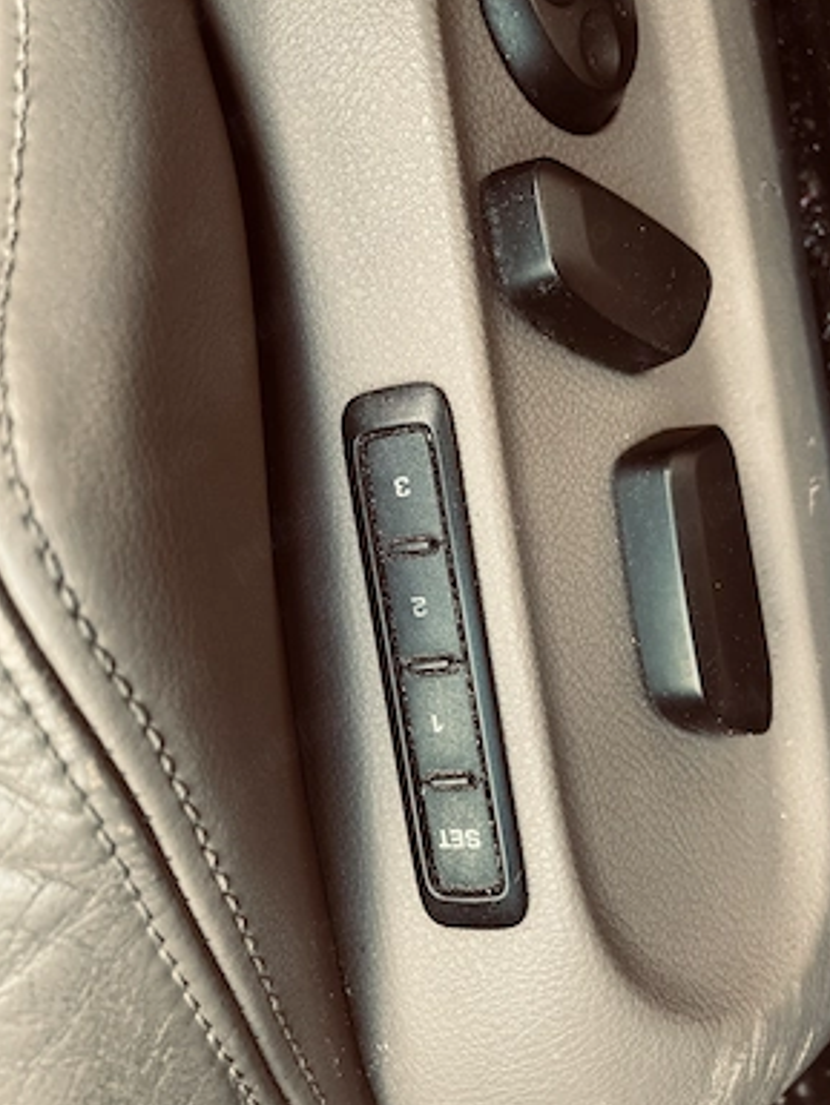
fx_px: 863
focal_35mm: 27
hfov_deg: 51.4
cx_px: 419
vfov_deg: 65.3
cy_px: 554
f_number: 1.6
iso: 125
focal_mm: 4.2
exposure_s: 1/70
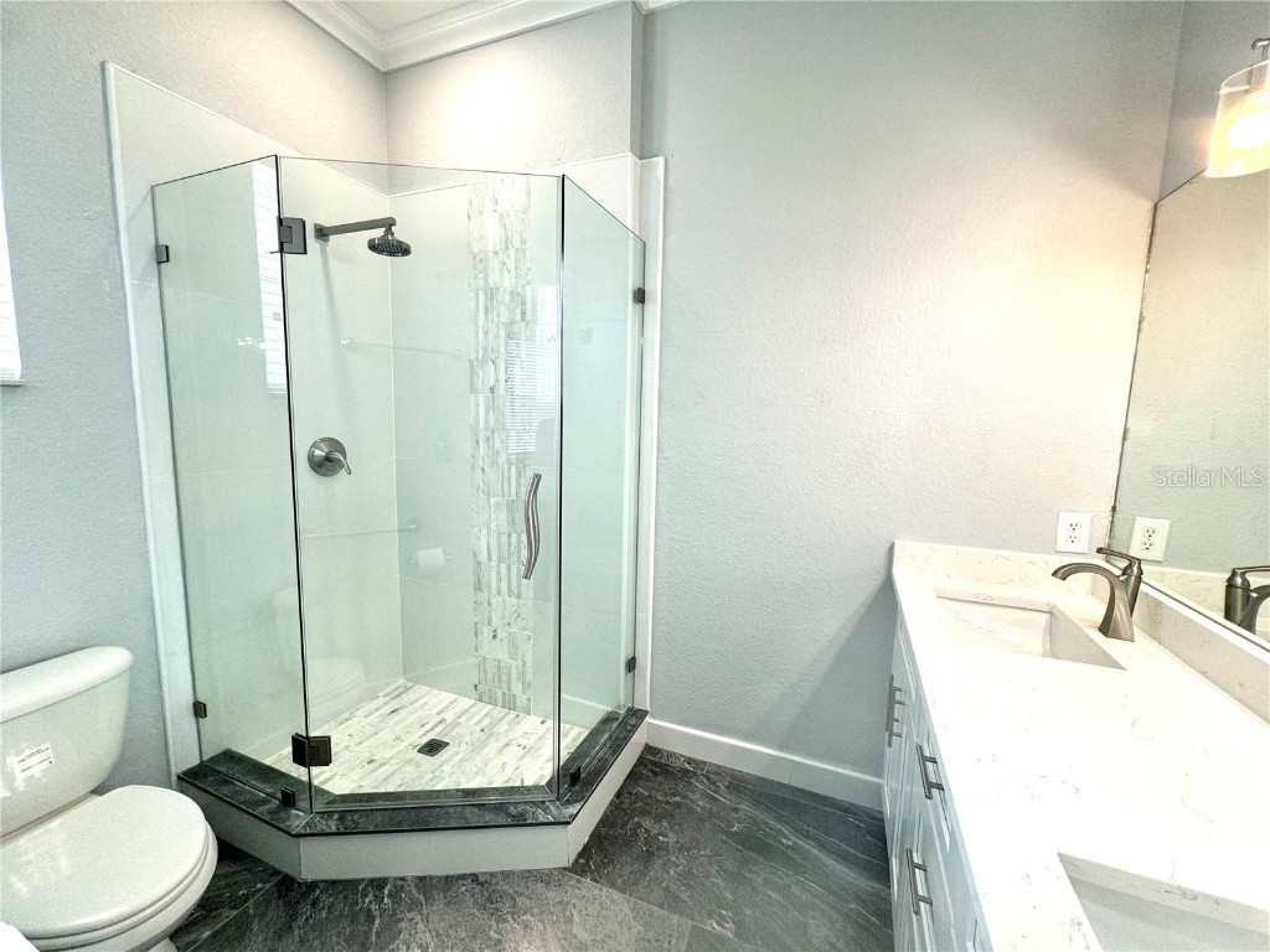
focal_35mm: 14
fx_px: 514
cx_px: 635
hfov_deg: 102.1
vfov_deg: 85.7
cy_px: 476
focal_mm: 2.22
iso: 100
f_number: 2.2
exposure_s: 1/120
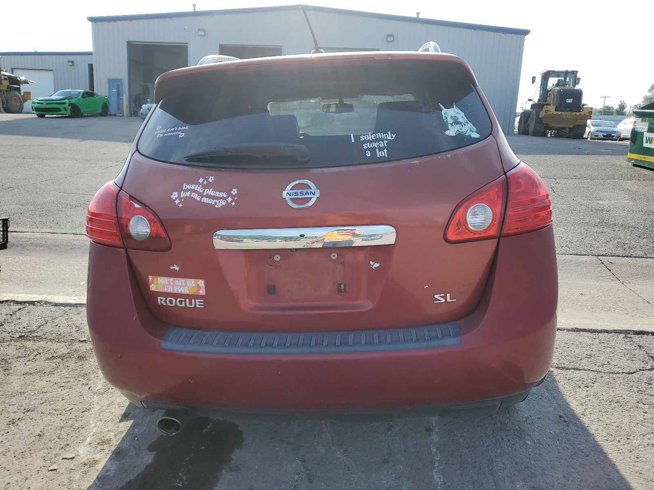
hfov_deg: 67.3
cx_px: 327
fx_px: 491
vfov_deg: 53.1
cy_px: 245
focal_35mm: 26
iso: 50
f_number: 1.5
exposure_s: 1/1667
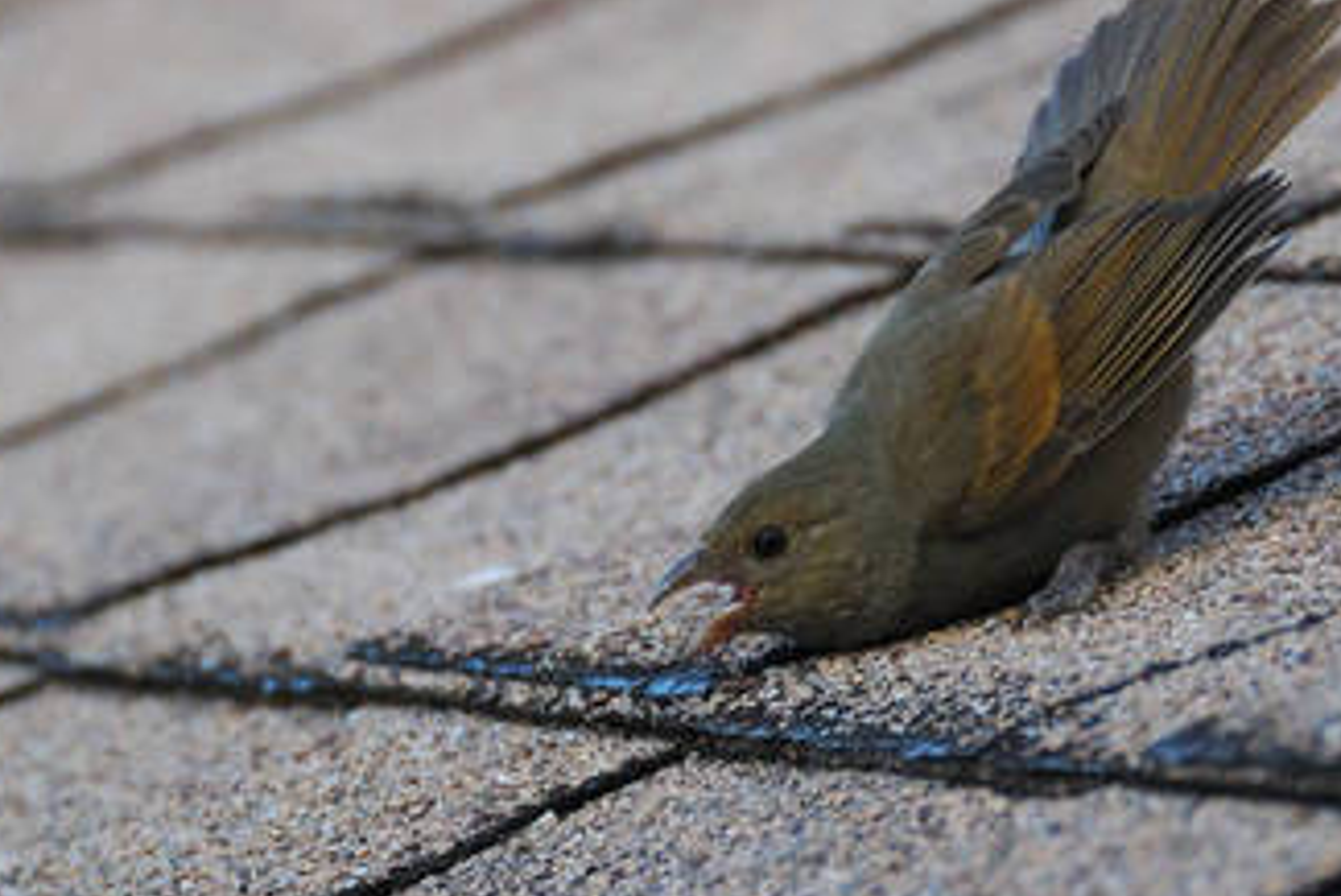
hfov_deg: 3.2
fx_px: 24110
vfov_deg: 2.1
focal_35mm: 647
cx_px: 788
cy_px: 462
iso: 640
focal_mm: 200
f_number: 5.6
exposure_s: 1/400
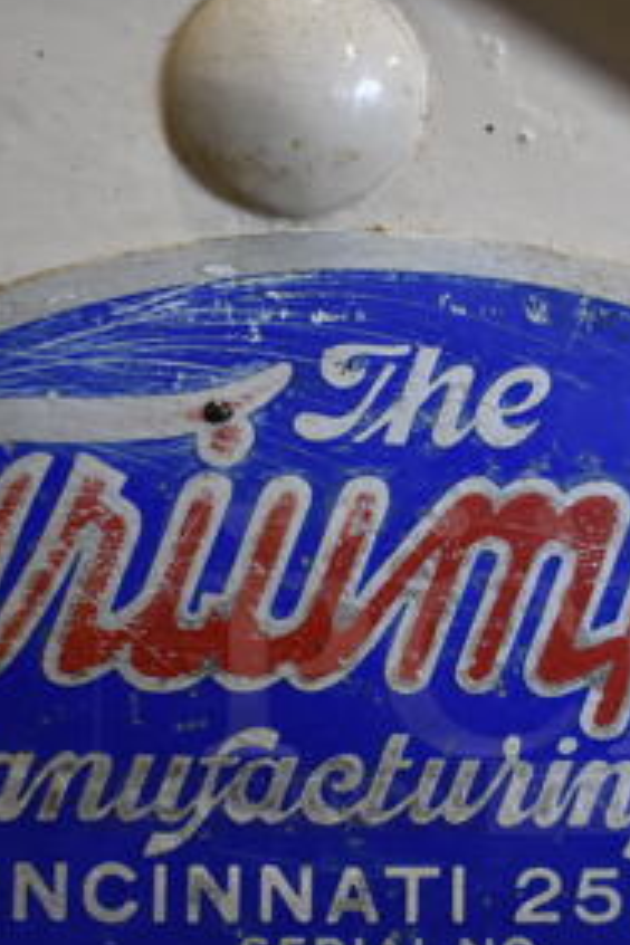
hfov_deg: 15.0
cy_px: 657
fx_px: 2389
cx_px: 449
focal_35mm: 91
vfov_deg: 22.3
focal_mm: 28
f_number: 4.2
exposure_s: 1/50
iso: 900
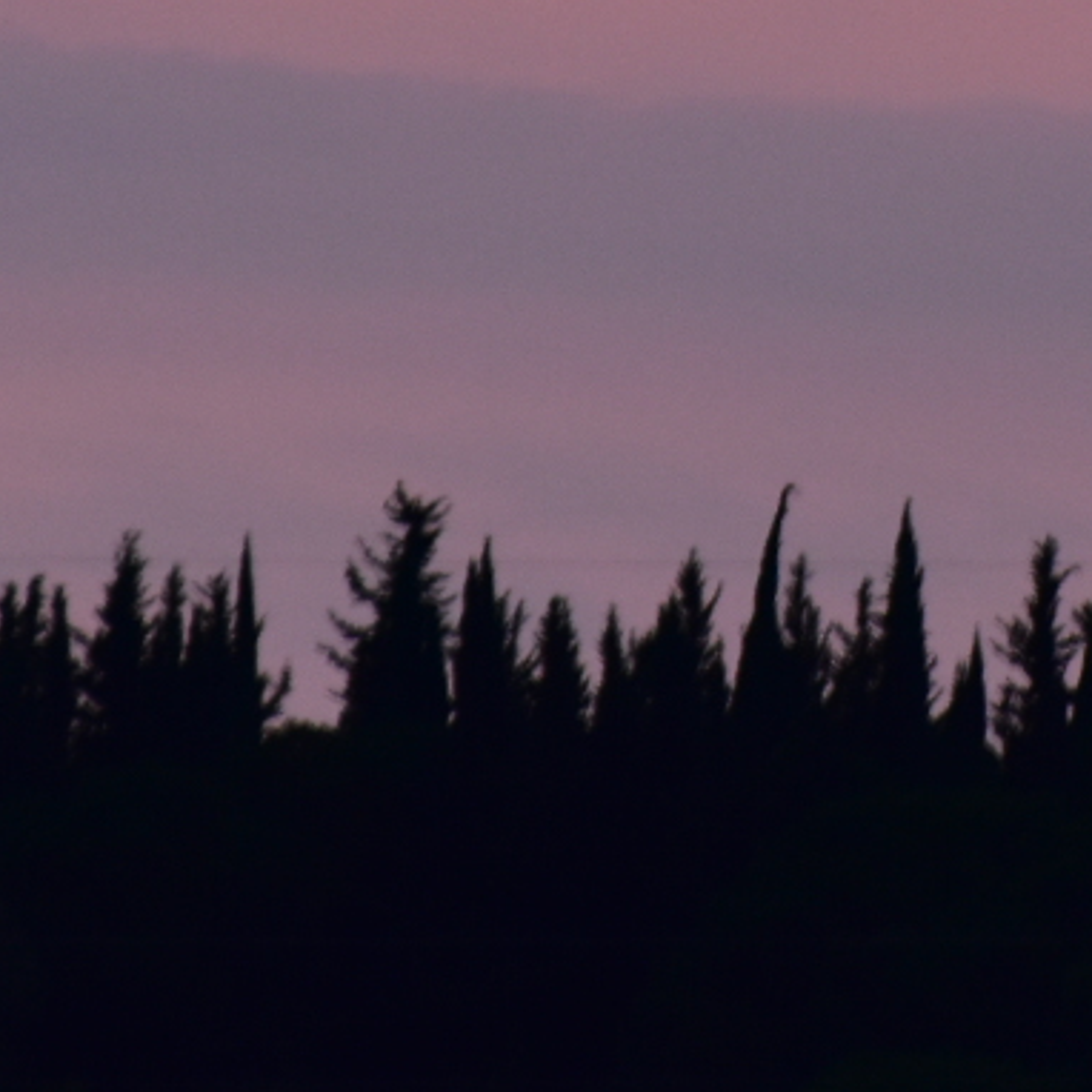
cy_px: -237
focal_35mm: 1623
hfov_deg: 1.1
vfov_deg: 1.1
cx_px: 923
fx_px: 57925
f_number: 7.1
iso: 800
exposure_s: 1/25
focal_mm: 300
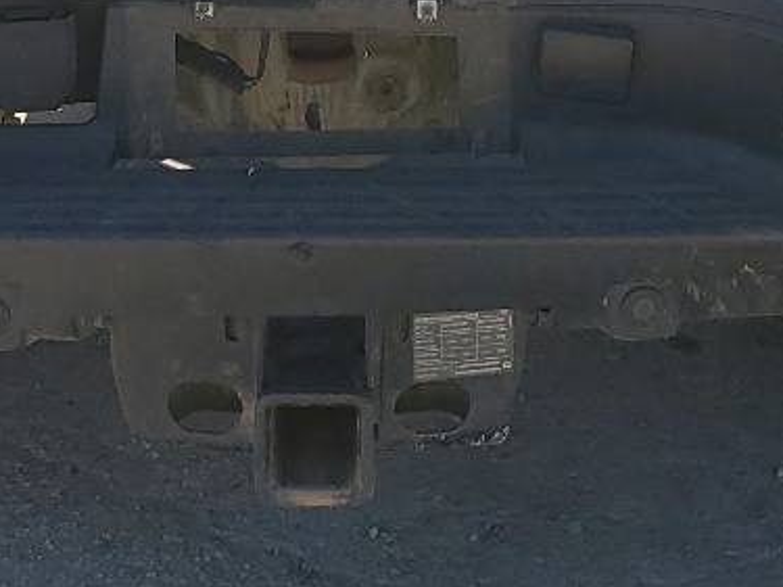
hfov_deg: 17.7
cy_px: -359
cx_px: 296
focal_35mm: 111
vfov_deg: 12.5
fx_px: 2510
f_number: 1.5
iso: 50
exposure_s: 1/1667
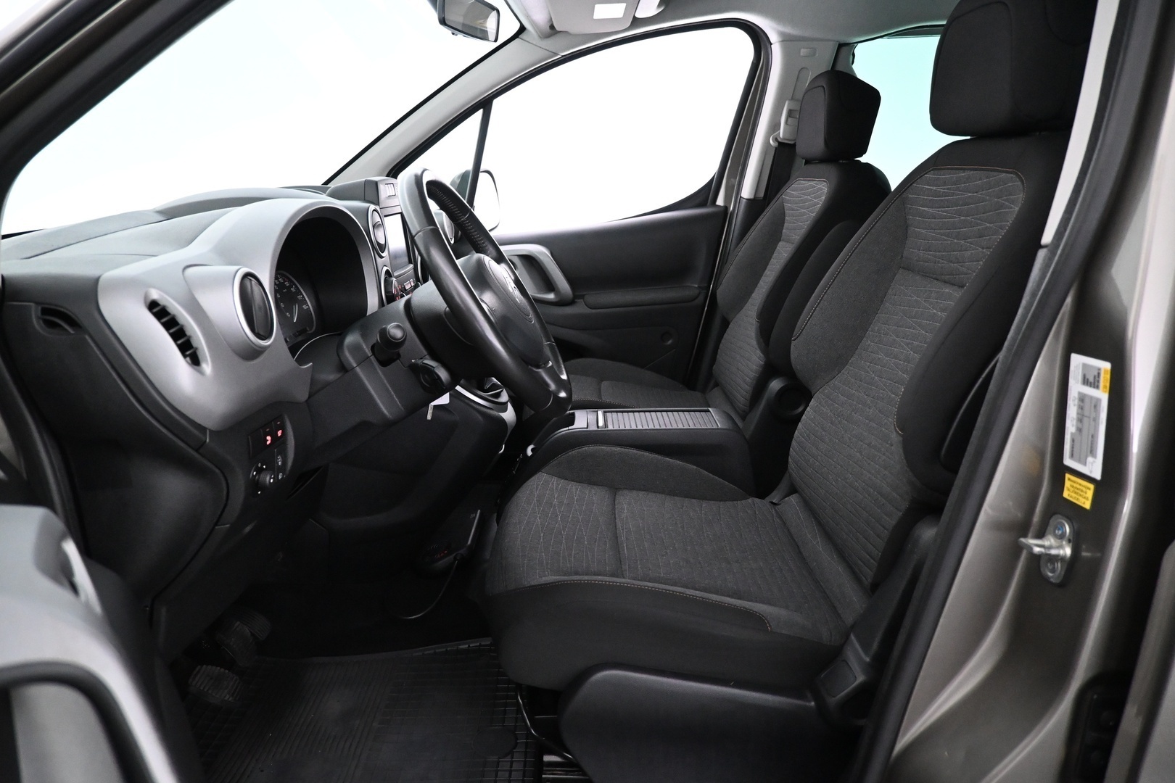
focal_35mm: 24
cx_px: 588
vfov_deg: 53.1
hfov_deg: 73.7
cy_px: 392
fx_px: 783
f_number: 3.5
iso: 4000
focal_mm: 16
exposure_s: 1/40
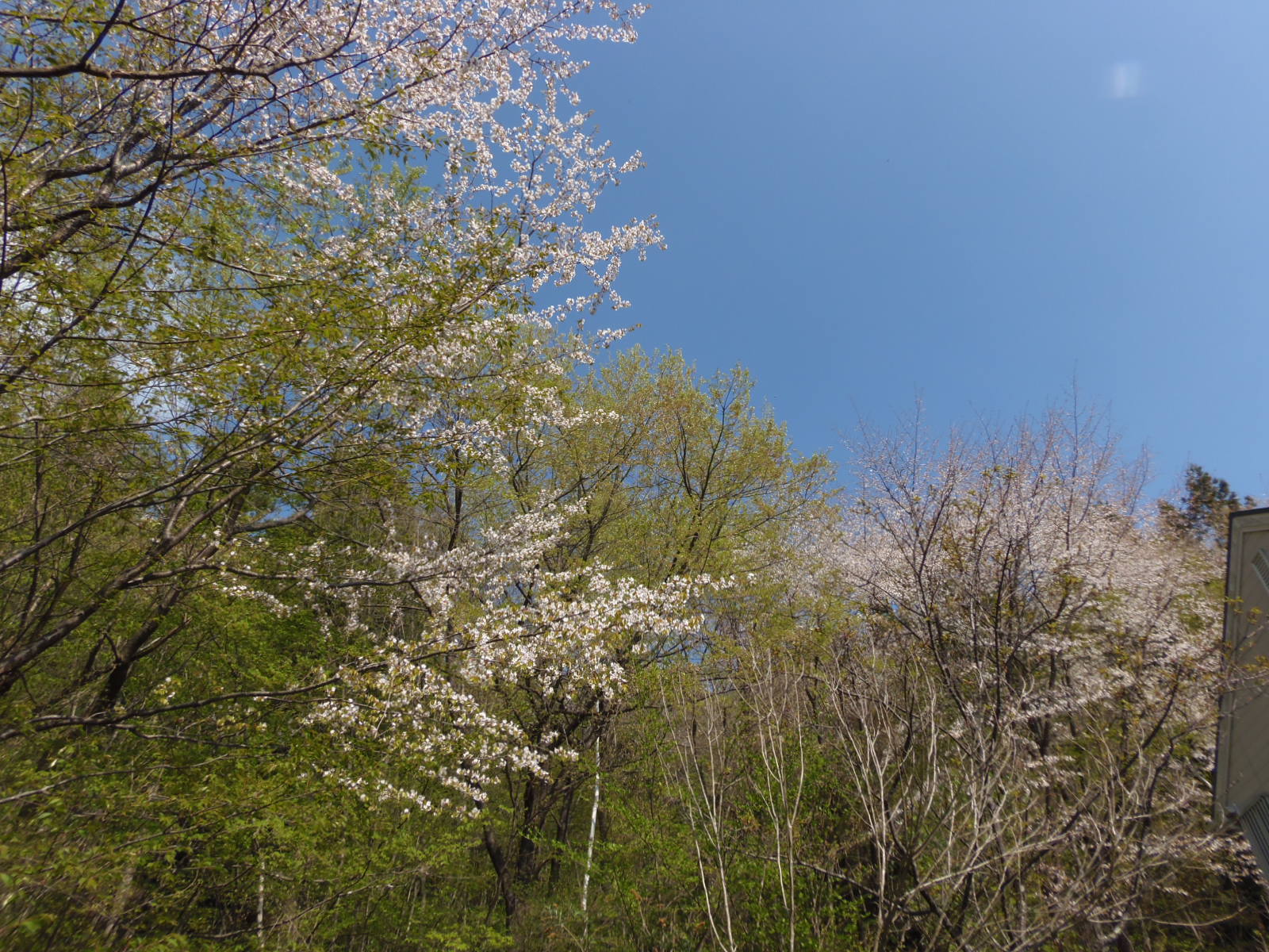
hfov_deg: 71.6
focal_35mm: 24
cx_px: 634
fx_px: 880
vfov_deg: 56.8
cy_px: 476
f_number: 5.5
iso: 64
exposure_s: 1/320
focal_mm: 4.3
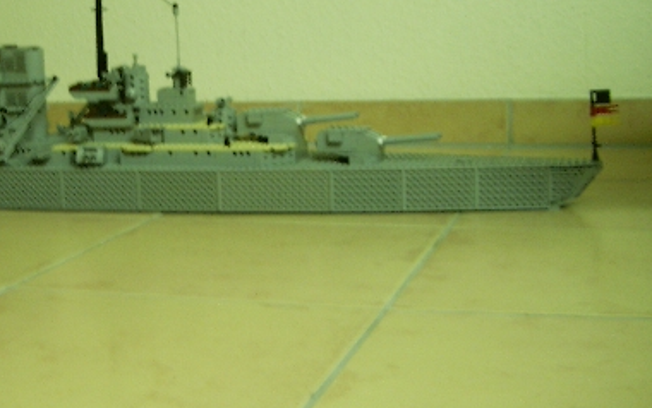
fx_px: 1173
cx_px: 115
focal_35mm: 66
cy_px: 129
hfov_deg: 30.2
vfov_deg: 19.7
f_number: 2.6
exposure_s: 1/8
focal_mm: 7.6
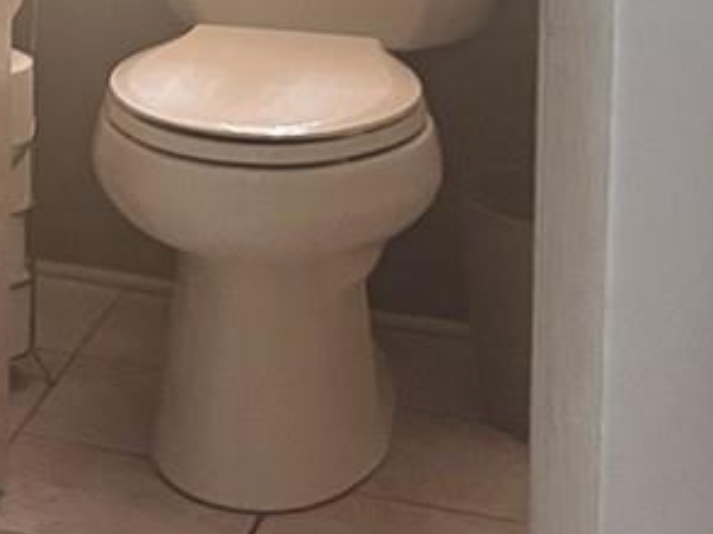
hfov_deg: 11.7
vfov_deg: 10.0
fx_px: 2903
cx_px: -962
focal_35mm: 141
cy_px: -425
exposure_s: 1/60
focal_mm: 5.1
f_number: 1.6
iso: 160
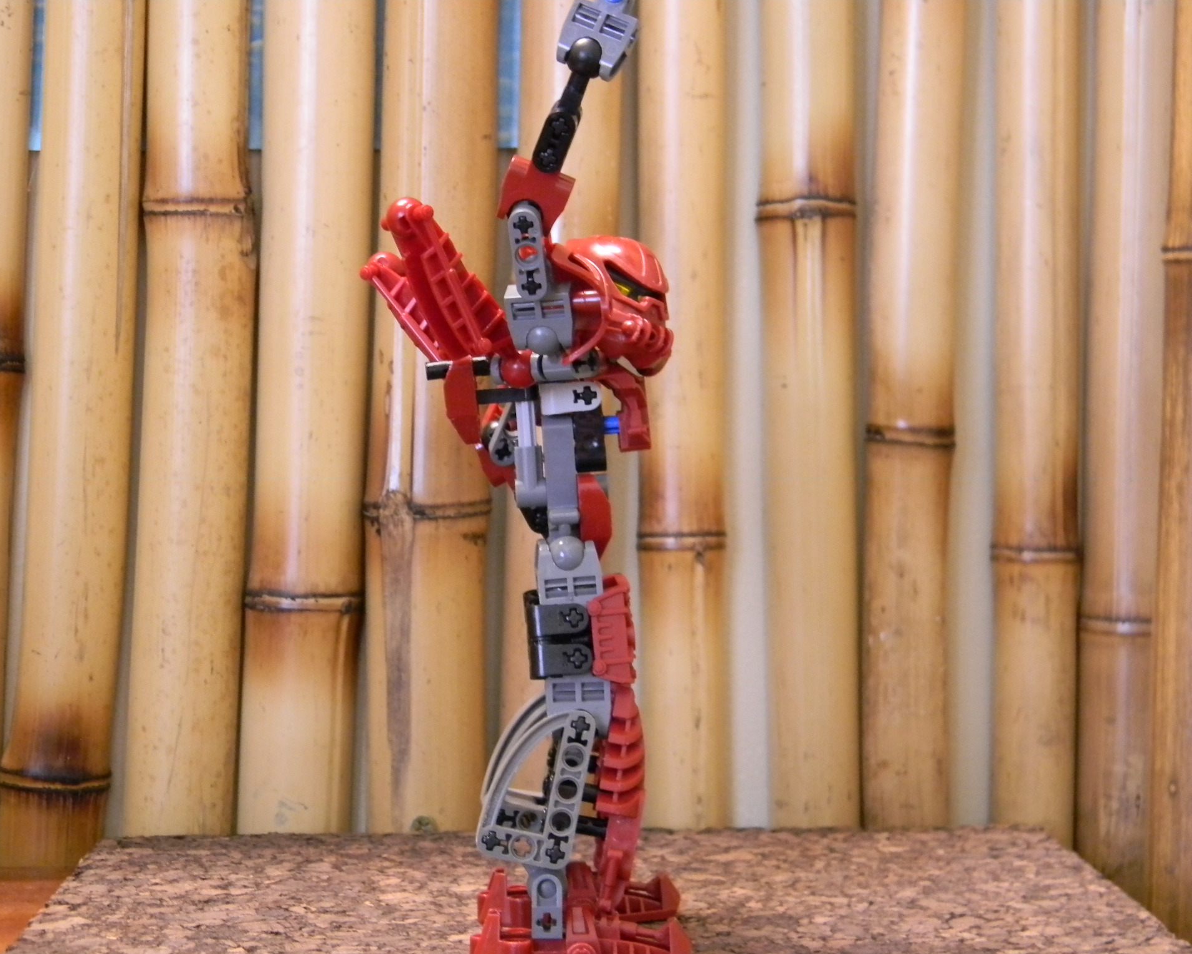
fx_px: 2470
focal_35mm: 70
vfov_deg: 21.9
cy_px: 477
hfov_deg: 27.1
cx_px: 564
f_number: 4.3
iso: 400
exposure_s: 1/2.1
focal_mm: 12.2
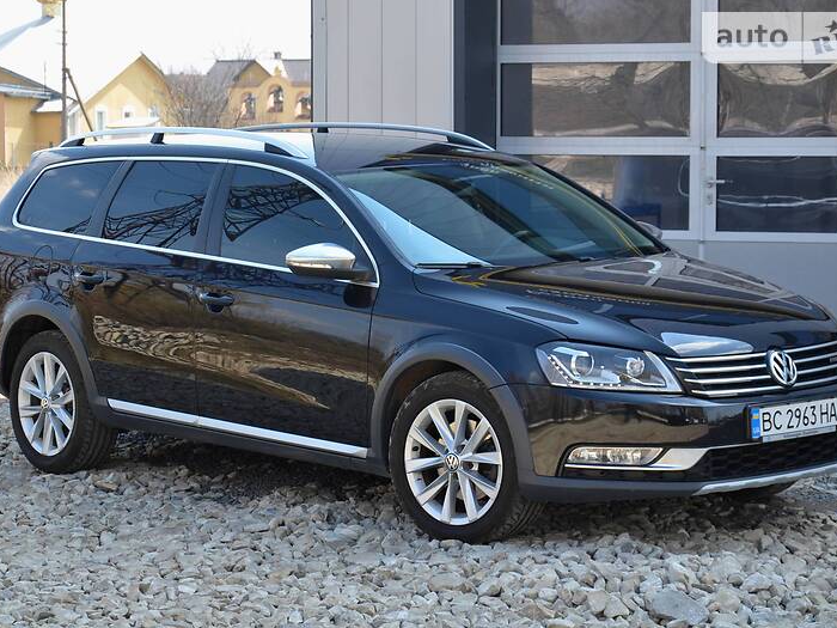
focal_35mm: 102
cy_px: 315
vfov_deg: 14.5
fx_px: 2466
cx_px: 414
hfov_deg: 19.3
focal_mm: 62
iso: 200
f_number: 7.1
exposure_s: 1/200
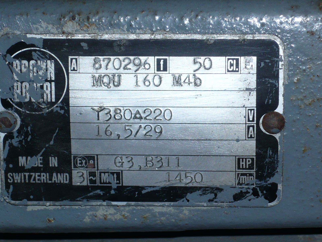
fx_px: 1386
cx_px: 161
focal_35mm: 149
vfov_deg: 10.0
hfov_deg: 13.3
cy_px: 121
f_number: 5.6
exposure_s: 1/30
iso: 100
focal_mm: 16.4
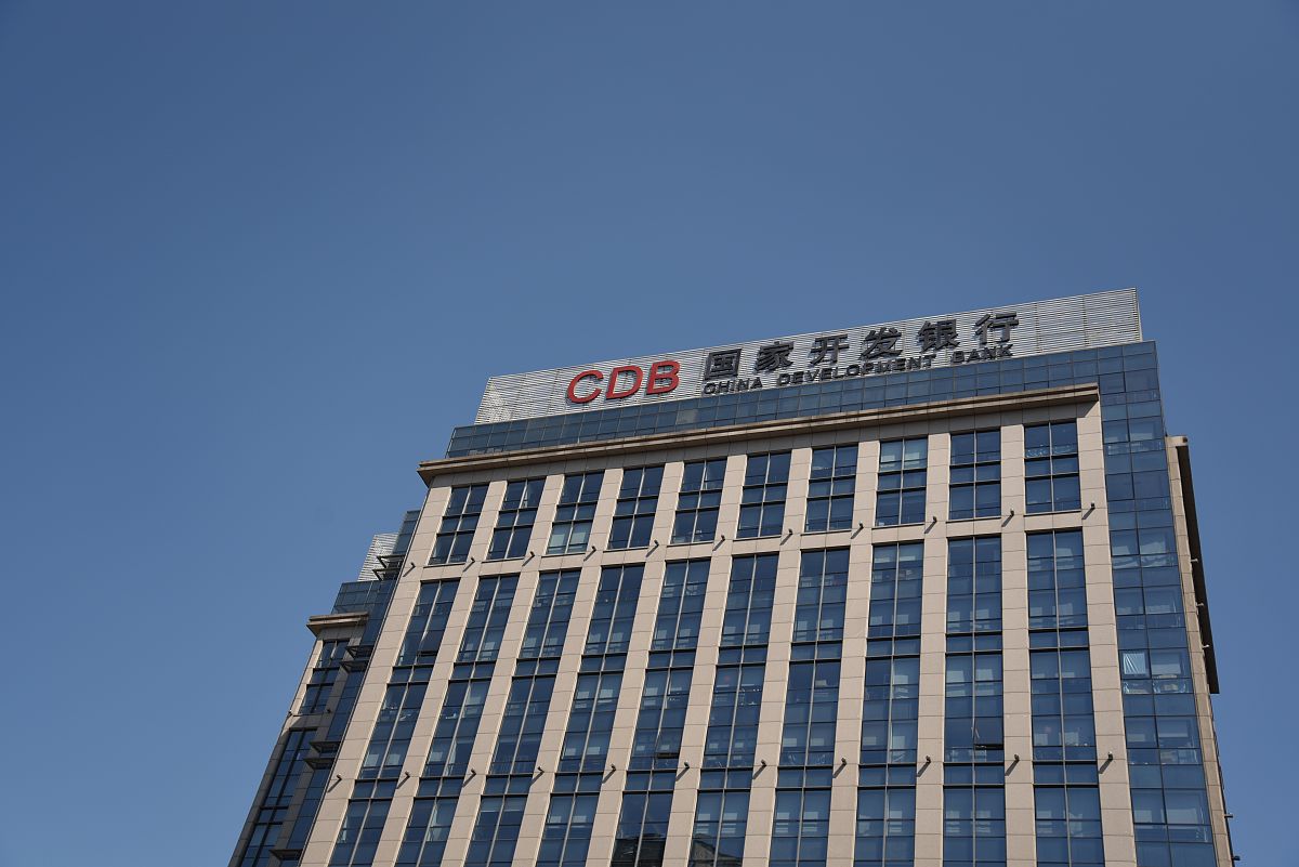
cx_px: 650
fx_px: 1444
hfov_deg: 48.4
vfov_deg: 33.4
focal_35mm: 40
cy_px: 434
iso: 100
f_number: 5
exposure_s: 1/1250
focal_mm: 40
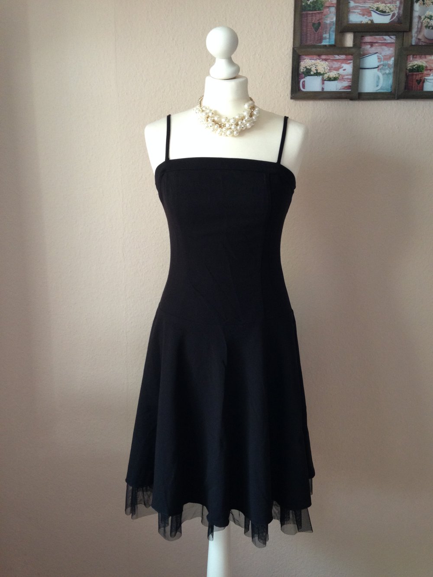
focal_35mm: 33
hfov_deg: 43.0
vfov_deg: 55.3
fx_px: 550
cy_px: 288
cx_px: 216
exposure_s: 1/20
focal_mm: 4.12
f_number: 2.4
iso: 160
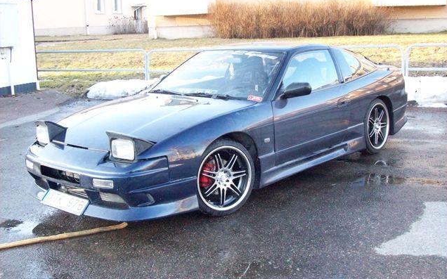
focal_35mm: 48
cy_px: 133
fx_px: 585
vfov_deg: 26.8
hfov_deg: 41.8
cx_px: 224
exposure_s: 1/147
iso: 441
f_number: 3
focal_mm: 7.6
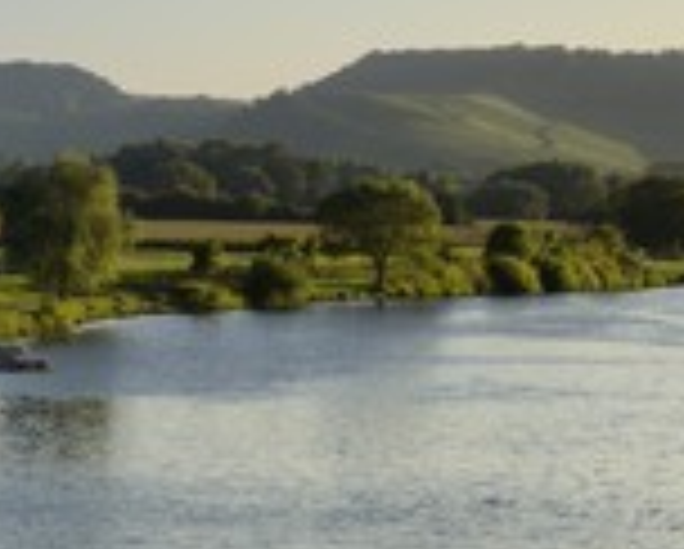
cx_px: 711
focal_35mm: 181
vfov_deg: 8.6
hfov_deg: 10.5
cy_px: 220
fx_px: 3669
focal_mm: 70
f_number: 14
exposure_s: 1/200
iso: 200
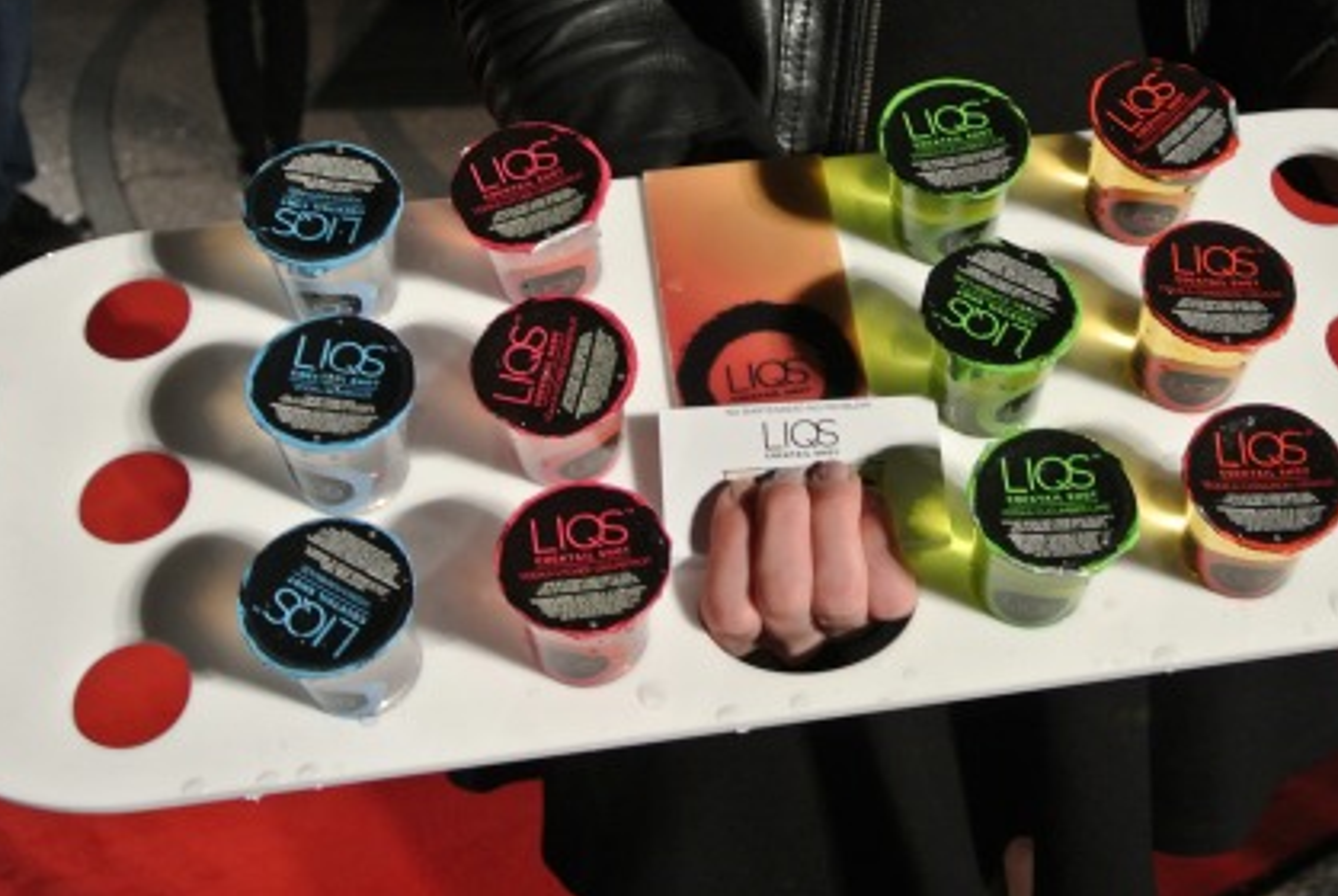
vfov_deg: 24.3
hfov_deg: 35.4
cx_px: 839
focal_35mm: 56
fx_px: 2084
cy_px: 419
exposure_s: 1/60
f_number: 4
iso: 450
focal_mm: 14.5
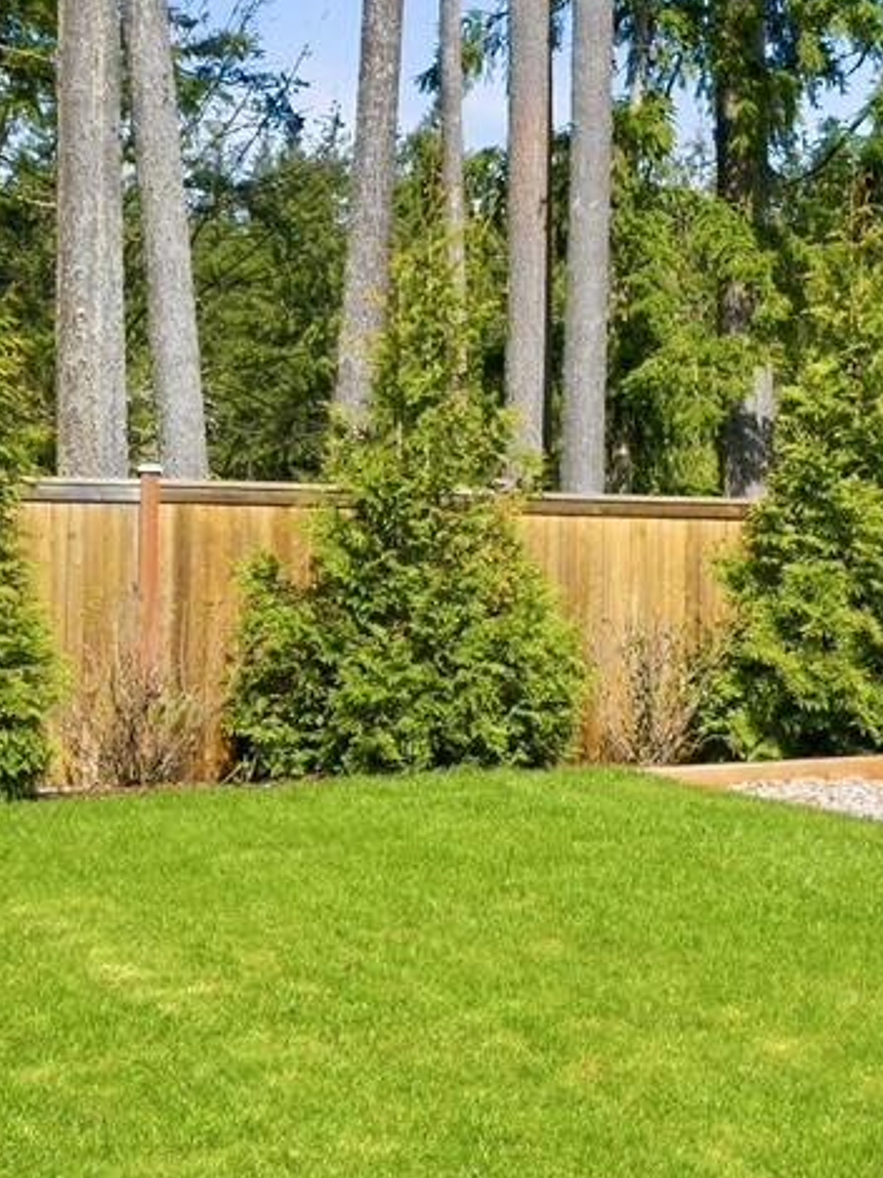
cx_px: 784
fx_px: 2247
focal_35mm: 66
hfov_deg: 21.8
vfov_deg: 29.3
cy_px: 455
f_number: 9
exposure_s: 1/160
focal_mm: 19
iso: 400
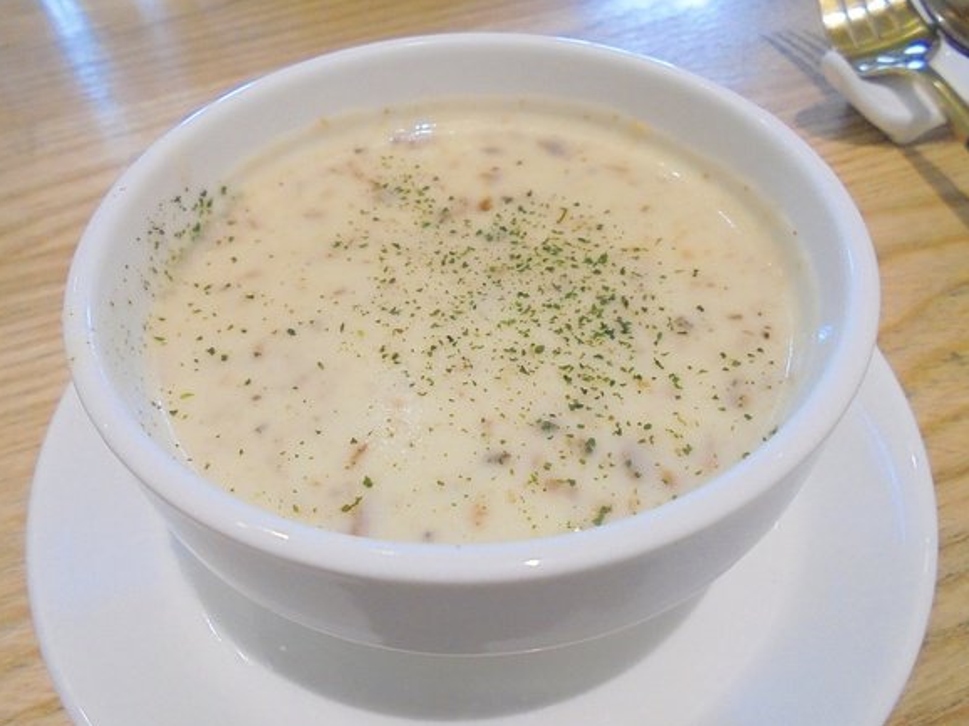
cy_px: 372
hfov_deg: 65.3
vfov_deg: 51.3
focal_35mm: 27
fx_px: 755
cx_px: 469
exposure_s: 1/30
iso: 200
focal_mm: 4.6
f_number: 3.5
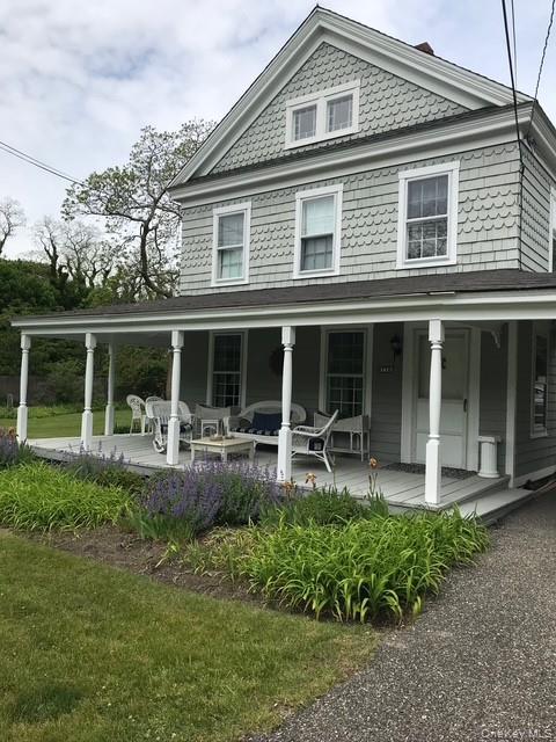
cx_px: 278
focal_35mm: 28
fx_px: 600
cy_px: 371
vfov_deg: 63.4
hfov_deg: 49.7
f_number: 1.8
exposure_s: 1/2660
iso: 20
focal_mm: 3.99
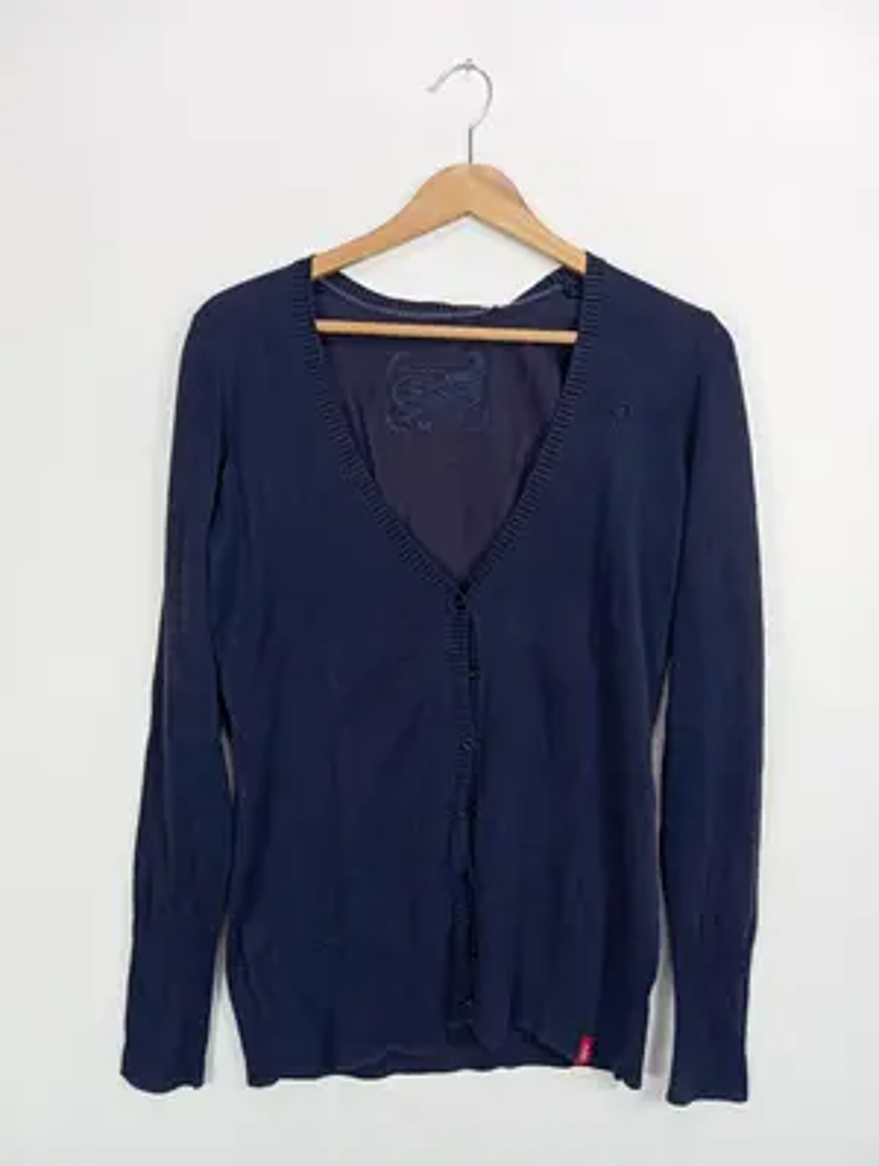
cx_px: 440
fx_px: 945
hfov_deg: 49.9
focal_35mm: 28
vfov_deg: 63.4
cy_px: 583
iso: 67
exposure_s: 1/50
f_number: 1.8
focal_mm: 4.22
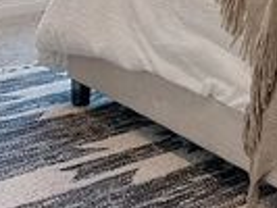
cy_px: -178
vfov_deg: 12.5
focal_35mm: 107
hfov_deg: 16.0
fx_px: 857
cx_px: 471
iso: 100
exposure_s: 1/243
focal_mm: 6.76
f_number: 1.78
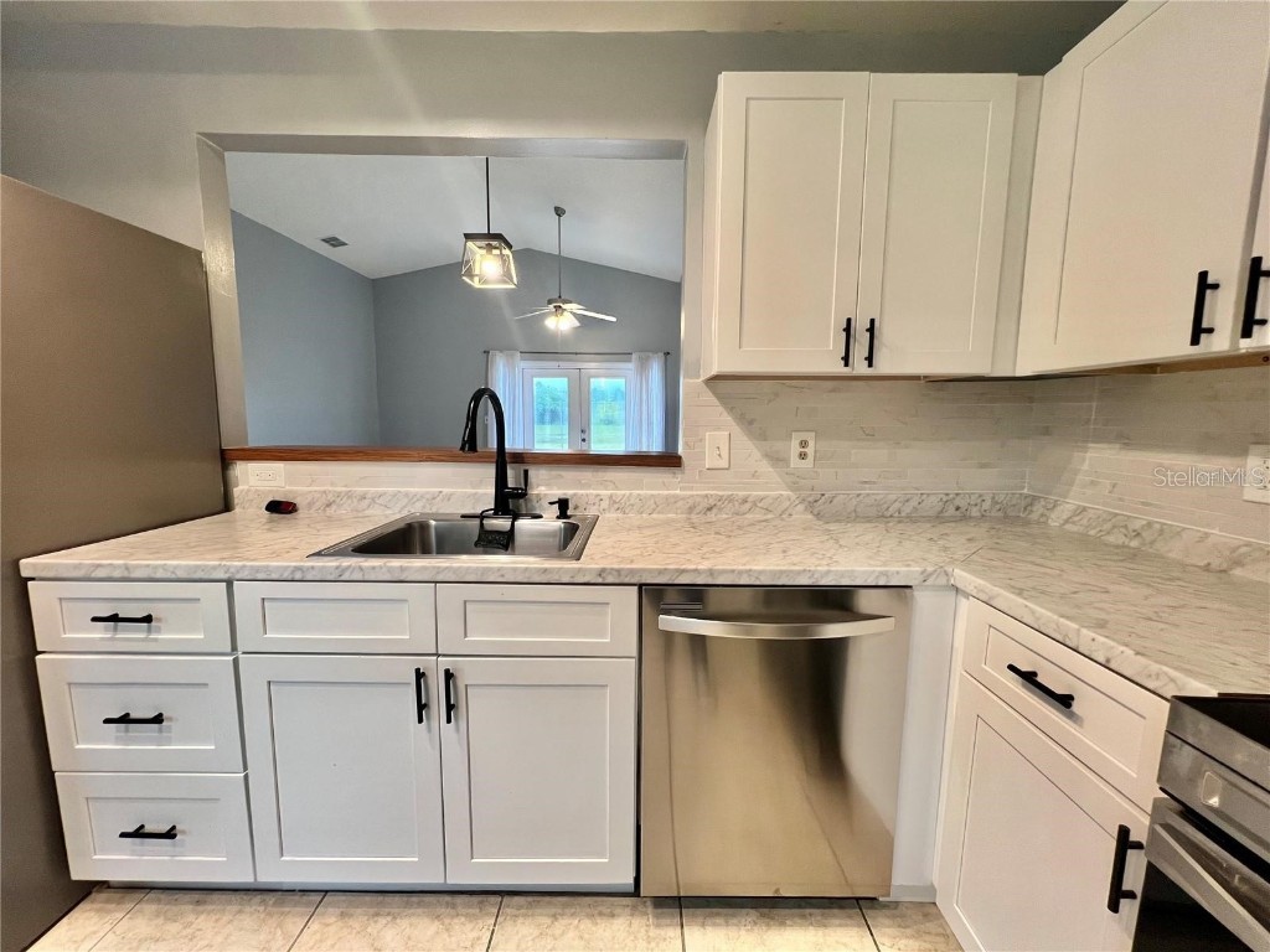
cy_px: 476
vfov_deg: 89.9
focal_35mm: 13
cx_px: 635
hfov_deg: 106.2
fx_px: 477
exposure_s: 1/120
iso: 200
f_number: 1.8
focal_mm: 1.57
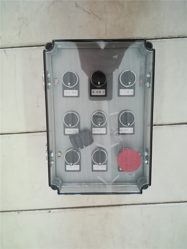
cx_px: 94
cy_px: 124
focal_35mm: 26
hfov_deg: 53.1
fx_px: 187
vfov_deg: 67.3
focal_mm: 3.83
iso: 640
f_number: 2.2
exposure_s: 1/20
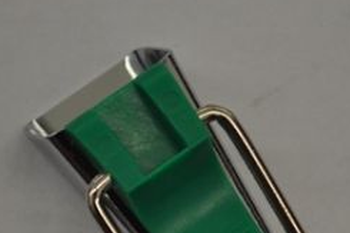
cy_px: 247
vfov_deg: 5.6
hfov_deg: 8.4
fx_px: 2380
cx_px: 197
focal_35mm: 245
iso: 400
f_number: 5.6
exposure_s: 1/100
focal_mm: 50
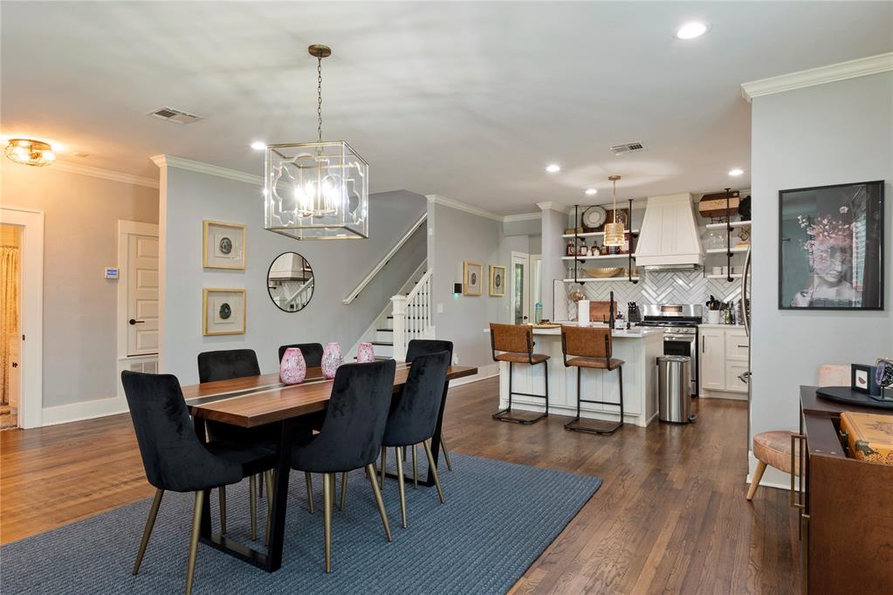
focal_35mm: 20
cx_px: 446
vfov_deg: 61.9
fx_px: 496
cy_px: 298
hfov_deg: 84.0
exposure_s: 1.3
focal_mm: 10
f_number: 8
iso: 200
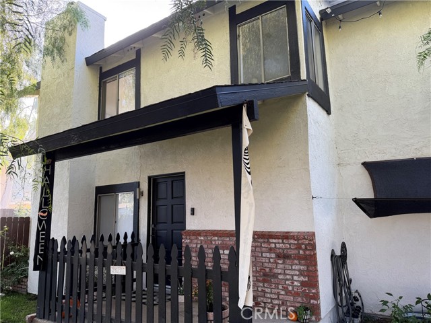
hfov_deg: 71.6
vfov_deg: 56.8
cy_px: 162
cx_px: 216
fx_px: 299
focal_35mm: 24
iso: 80
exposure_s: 1/315
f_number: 1.78
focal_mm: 6.76
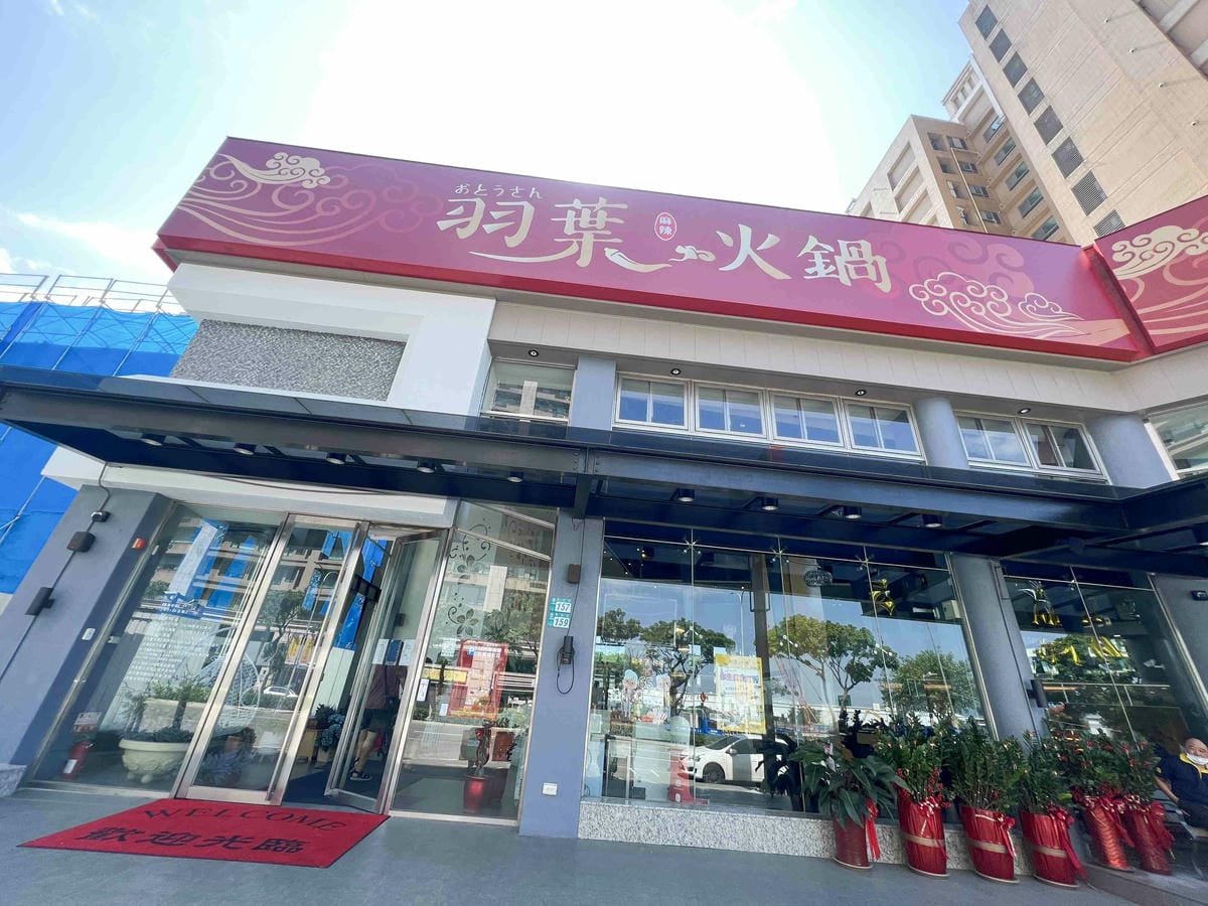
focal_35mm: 13
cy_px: 453
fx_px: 454
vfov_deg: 89.9
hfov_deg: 106.2
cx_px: 604
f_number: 1.8
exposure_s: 1/265
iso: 32
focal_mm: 1.57
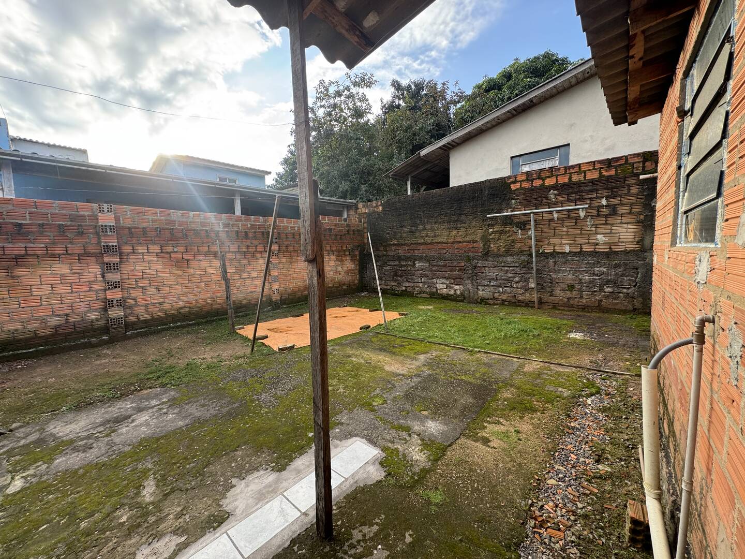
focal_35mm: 14
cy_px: 280
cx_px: 372
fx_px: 301
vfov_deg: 85.7
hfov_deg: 102.1
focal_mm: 2.22
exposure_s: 1/143
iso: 40
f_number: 2.2
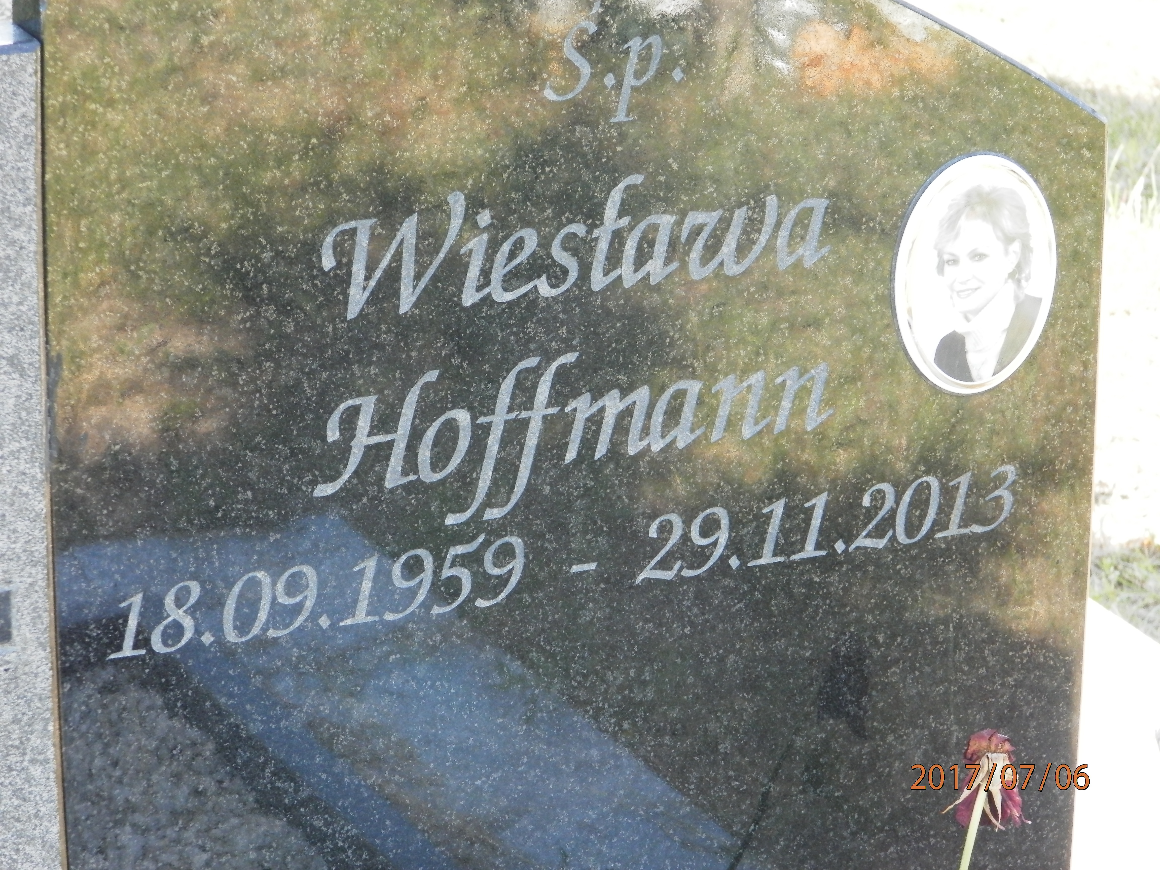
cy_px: 435
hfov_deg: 14.9
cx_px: 580
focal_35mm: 132
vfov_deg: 11.2
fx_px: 4423
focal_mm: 23.6
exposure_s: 1/60
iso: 200
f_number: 4.7
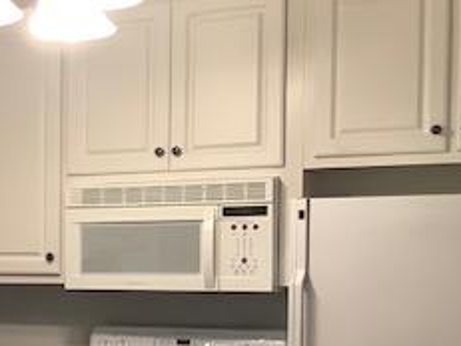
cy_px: 304
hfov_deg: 20.8
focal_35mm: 86
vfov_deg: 16.9
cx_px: -134
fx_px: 1145
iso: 80
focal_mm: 3.3
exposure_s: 1/60
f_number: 2.4
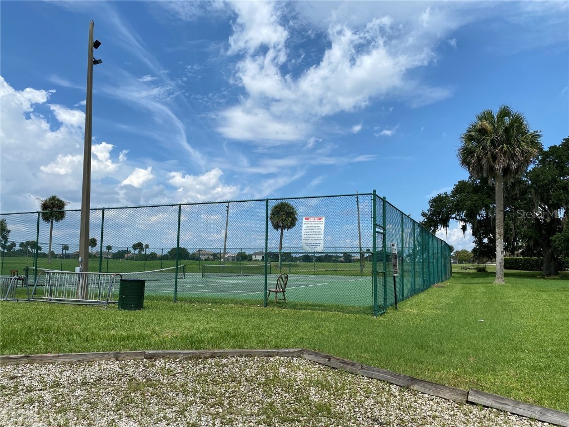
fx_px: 427
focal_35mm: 26
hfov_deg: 67.3
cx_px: 284
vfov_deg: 53.1
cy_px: 214
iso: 32
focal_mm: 4.25
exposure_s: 1/4115
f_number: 1.8
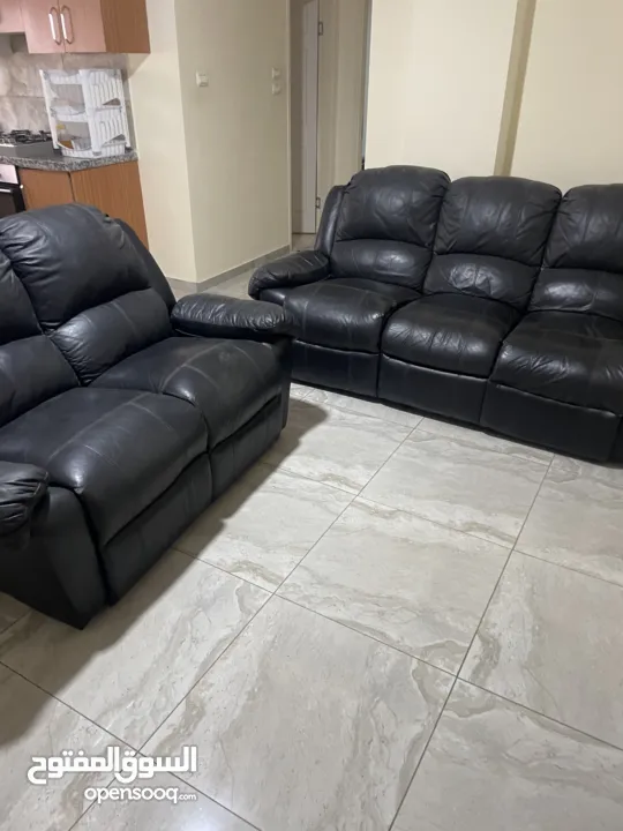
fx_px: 624
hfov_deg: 53.1
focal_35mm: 26
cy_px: 416
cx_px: 312
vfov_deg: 67.3
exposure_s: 1/33
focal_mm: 4.2
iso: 400
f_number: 1.6
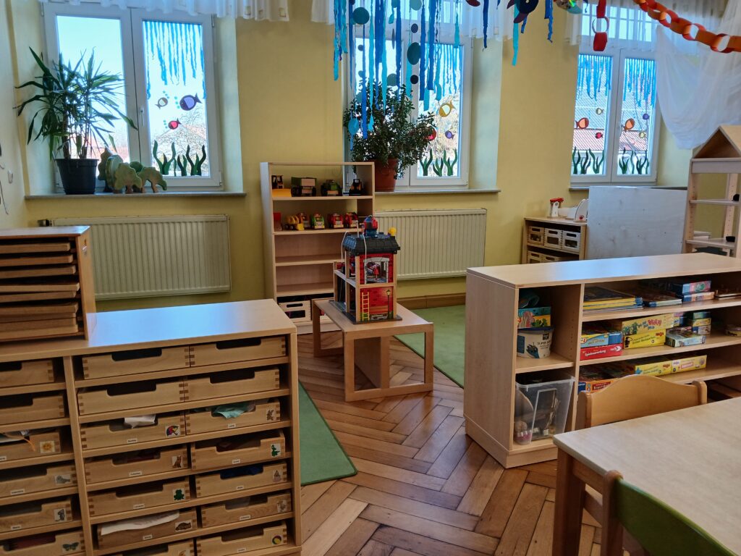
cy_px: 278
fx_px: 557
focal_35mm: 26
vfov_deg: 53.1
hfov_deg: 67.3
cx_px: 370
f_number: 1.8
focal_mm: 3.98
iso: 40
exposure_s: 1/50
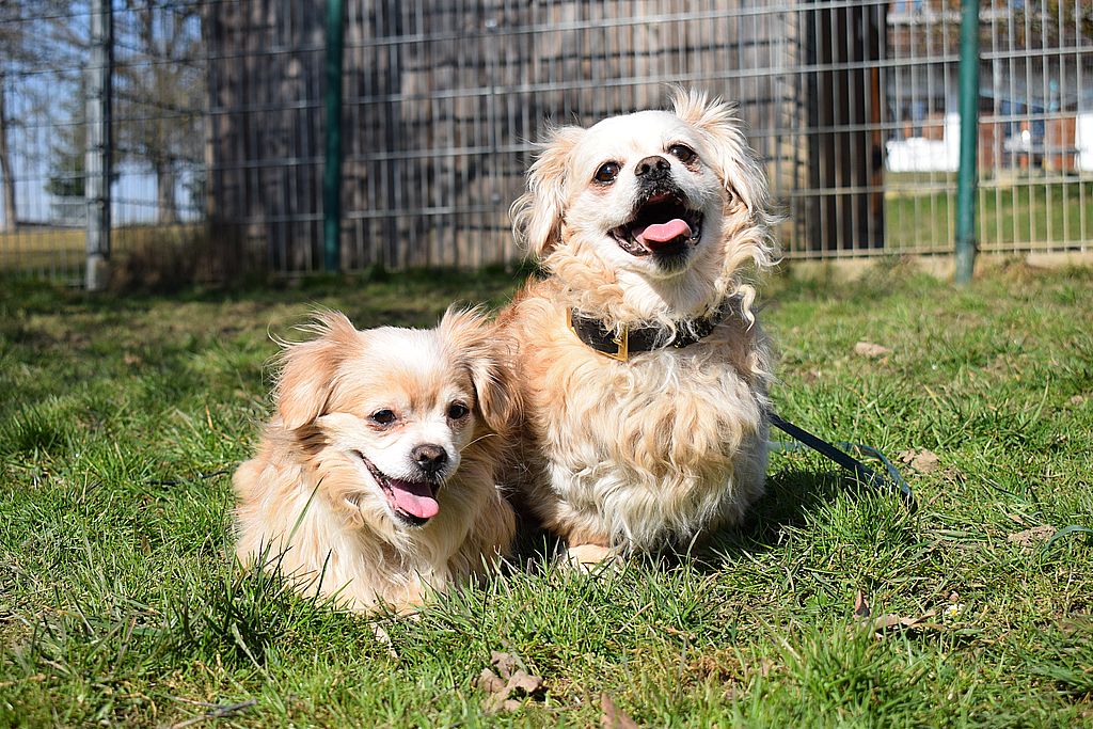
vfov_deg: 25.1
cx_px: 546
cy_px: 364
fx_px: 1640
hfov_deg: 36.9
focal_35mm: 54
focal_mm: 36
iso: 400
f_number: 6.3
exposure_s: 1/1600
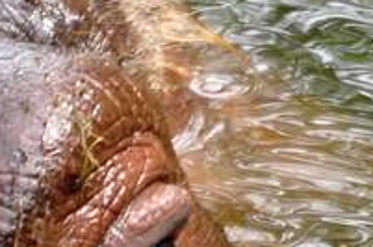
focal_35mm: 3587
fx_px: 37077
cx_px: -403
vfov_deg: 0.4
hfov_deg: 0.6
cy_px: 309
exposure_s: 1/125
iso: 400
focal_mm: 300
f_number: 9
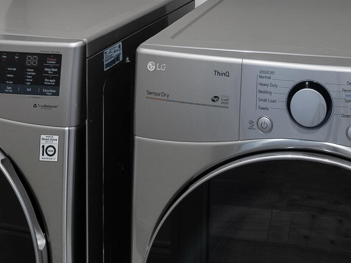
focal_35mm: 42
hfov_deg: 43.9
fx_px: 426
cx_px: 246
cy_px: -119
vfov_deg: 26.3
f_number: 7.1
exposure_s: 1/3
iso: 800
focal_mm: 12
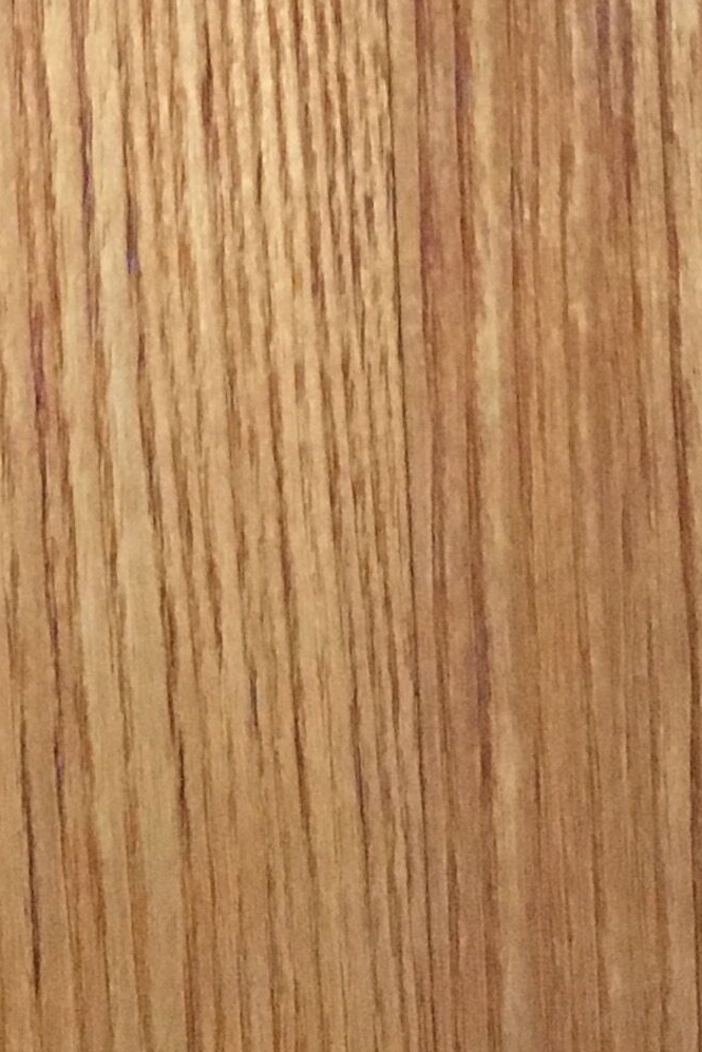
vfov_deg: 14.8
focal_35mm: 122
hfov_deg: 11.1
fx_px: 3567
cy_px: -783
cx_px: 12
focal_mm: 4.15
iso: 250
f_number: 2.2
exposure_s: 1/17
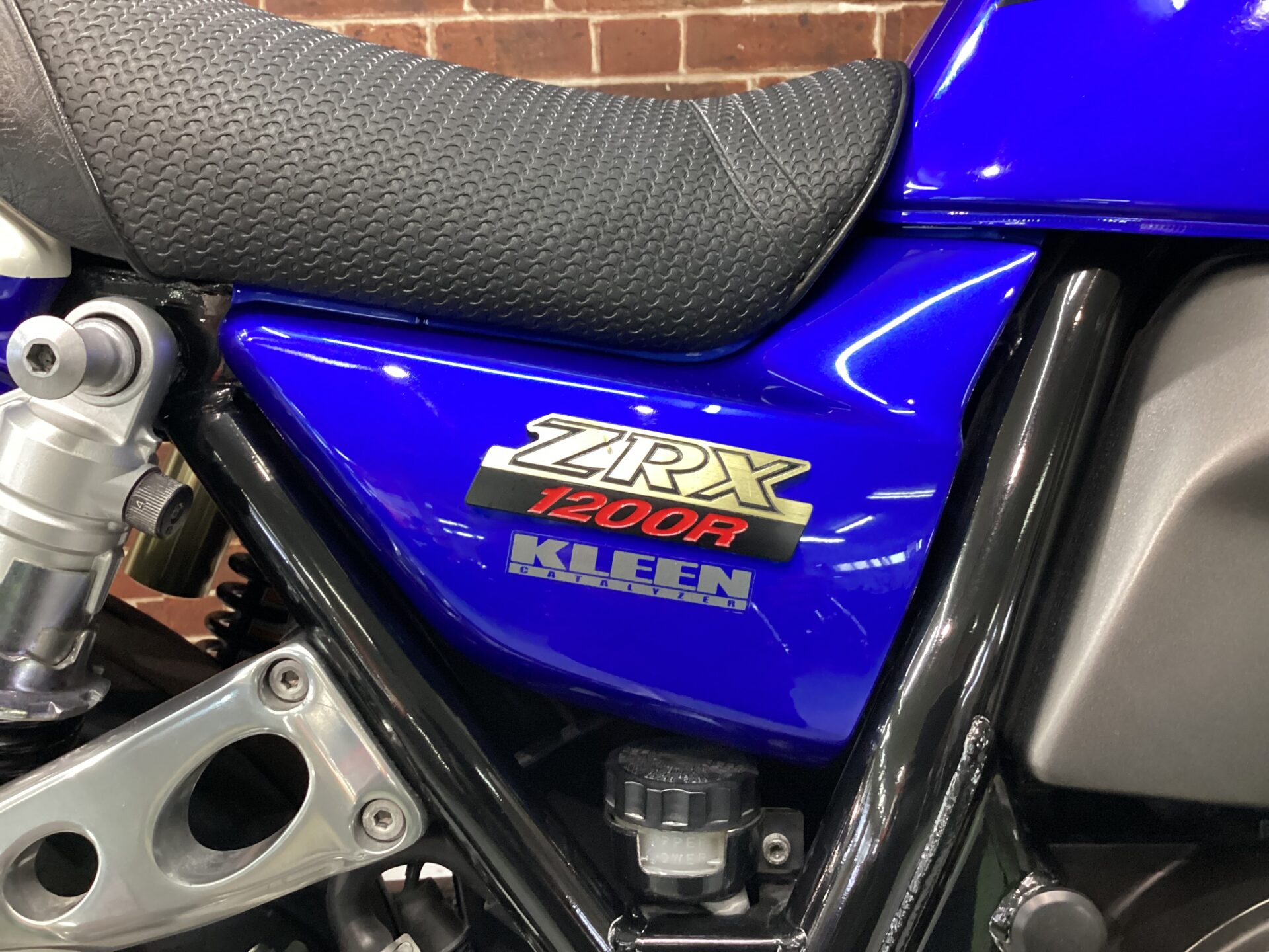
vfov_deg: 45.4
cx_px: 634
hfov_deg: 58.4
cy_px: 476
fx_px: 1136
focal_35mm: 31
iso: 320
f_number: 2.4
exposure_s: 1/40
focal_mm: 3.3
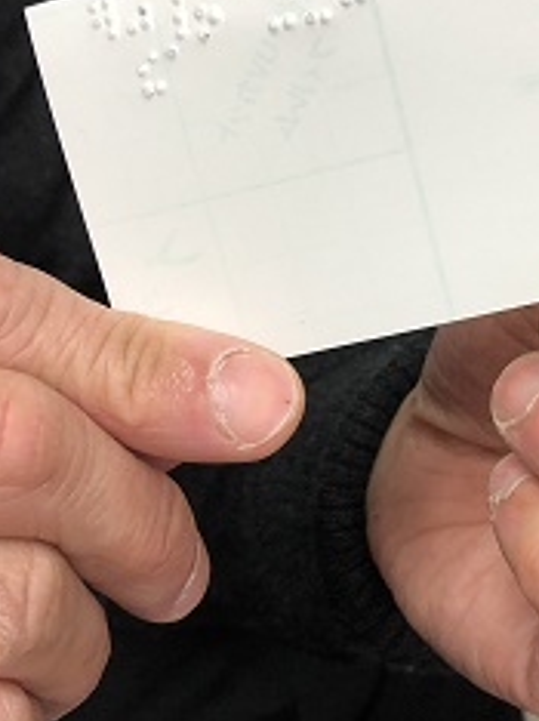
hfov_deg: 24.9
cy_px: 357
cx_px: 396
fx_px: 1206
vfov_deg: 33.3
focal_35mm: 58
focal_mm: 3.99
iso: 32
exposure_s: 1/33
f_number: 1.8
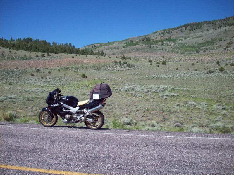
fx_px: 250
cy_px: 88
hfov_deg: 50.1
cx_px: 117
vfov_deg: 38.7
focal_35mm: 37
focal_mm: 6.2
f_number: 5.6
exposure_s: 1/418
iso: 80
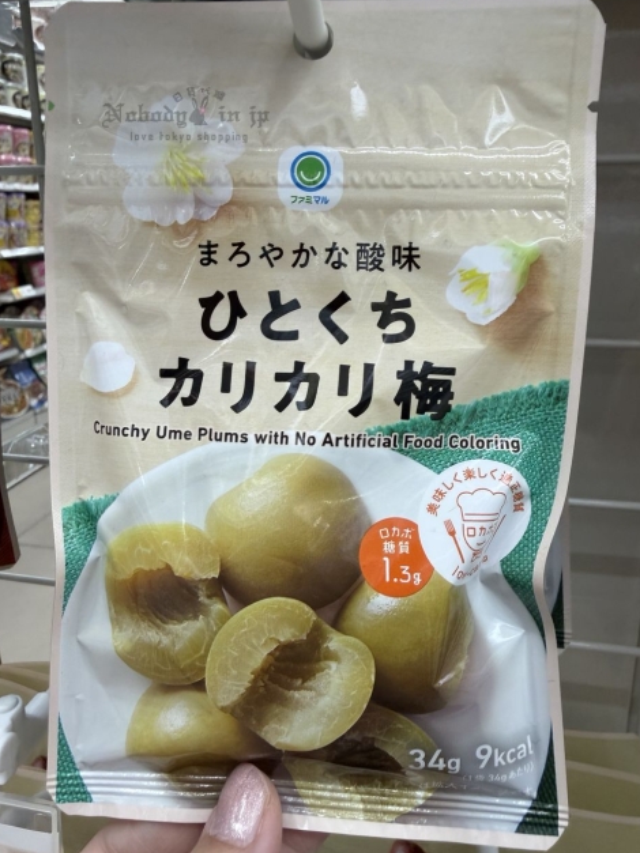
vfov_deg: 67.3
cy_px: 423
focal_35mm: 26
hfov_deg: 53.0
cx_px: 314
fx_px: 641
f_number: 2.2
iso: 160
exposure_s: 1/100
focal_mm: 2.22
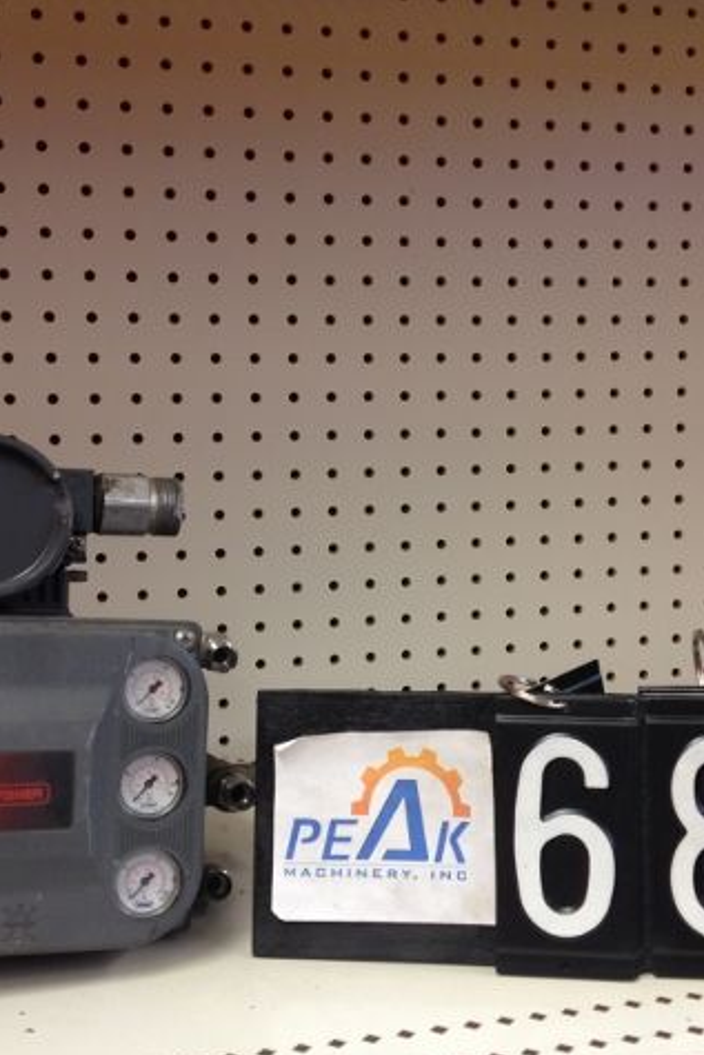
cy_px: 531
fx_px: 1436
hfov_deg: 27.5
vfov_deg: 40.3
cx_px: 386
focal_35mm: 49
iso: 64
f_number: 2.4
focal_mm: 4.28
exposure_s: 1/20
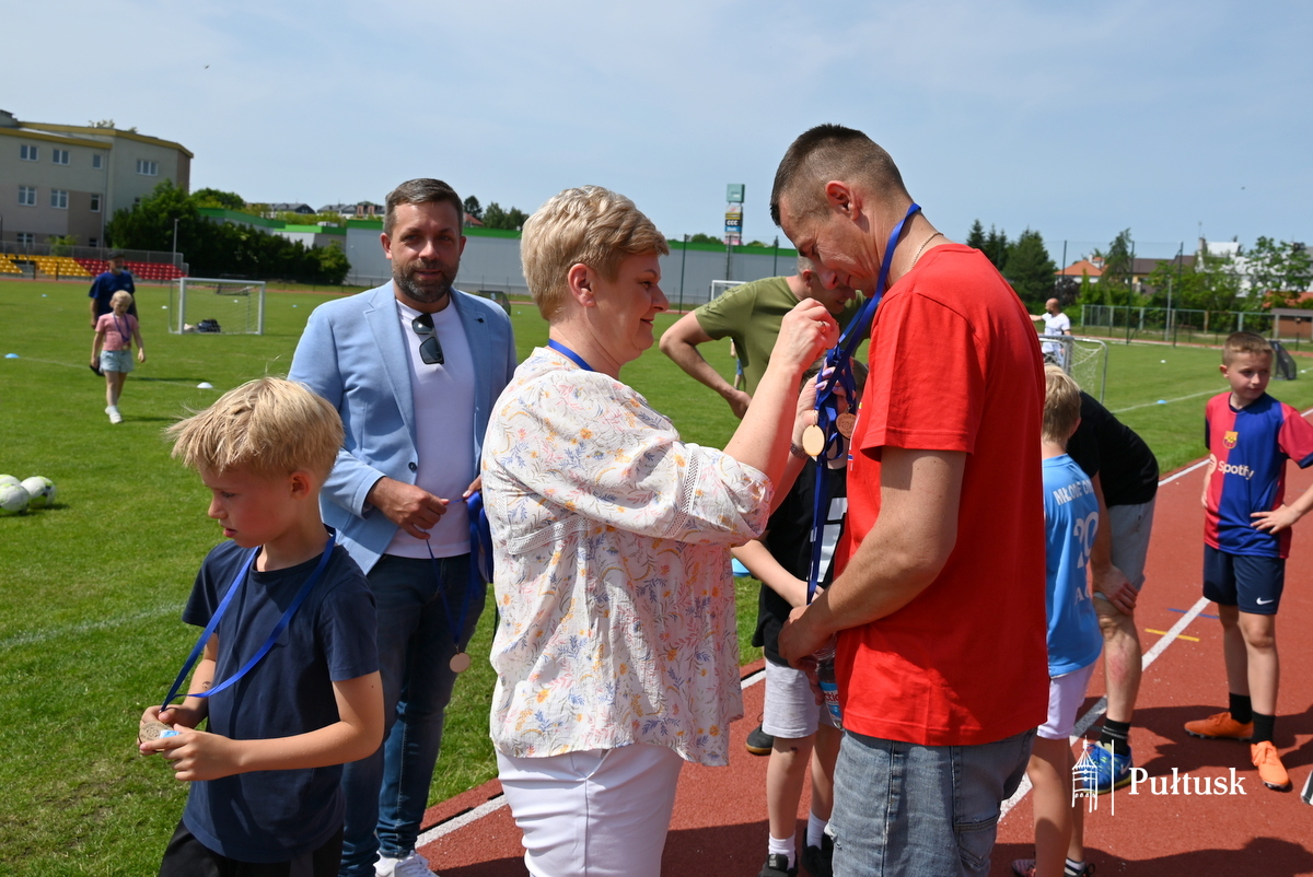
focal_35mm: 24
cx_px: 656
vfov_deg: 53.2
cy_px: 438
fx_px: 876
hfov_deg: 73.7
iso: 100
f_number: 8
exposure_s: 1/500
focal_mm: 24
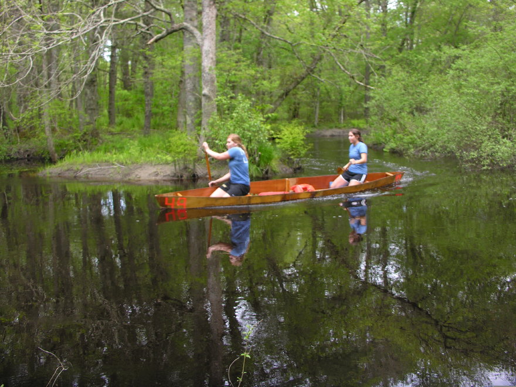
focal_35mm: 35
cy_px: 194
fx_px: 522
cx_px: 258
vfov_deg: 40.7
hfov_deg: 52.6
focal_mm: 8.9
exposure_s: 1/125
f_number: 2.8
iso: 50
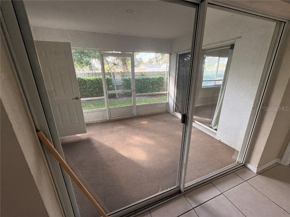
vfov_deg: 85.7
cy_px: 108
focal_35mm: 14
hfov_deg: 102.1
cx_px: 145
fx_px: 117
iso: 200
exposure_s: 1/99
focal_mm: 2.22
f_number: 2.2
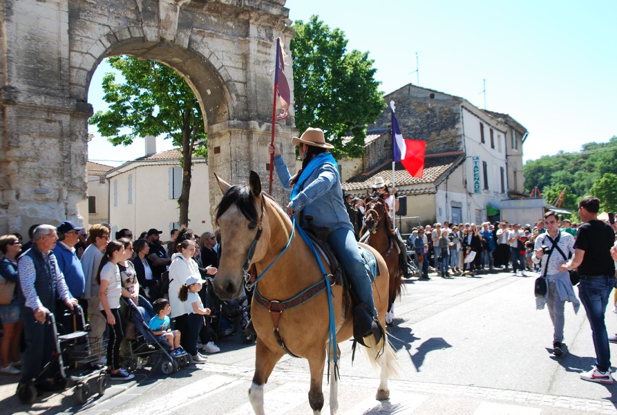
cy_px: 208
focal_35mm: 33
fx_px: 567
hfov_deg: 57.1
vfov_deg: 40.2
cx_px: 308
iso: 100
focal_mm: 22
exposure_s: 1/160
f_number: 6.3
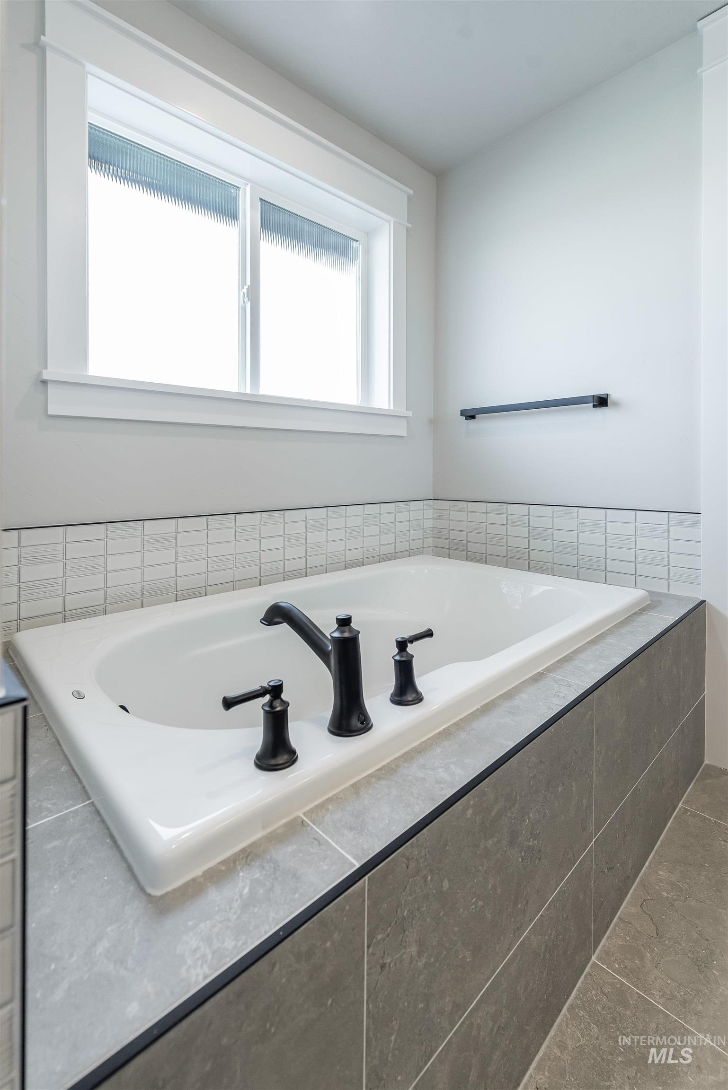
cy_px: 545
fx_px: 424
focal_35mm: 14
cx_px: 364
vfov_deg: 104.2
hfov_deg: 81.3
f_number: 4.5
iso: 800
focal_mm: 14
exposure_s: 1/160
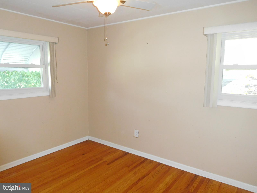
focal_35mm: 25
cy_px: 96
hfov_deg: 69.4
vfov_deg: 54.9
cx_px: 128
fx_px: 186
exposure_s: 1/30
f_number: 3.4
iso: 500
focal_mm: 4.5
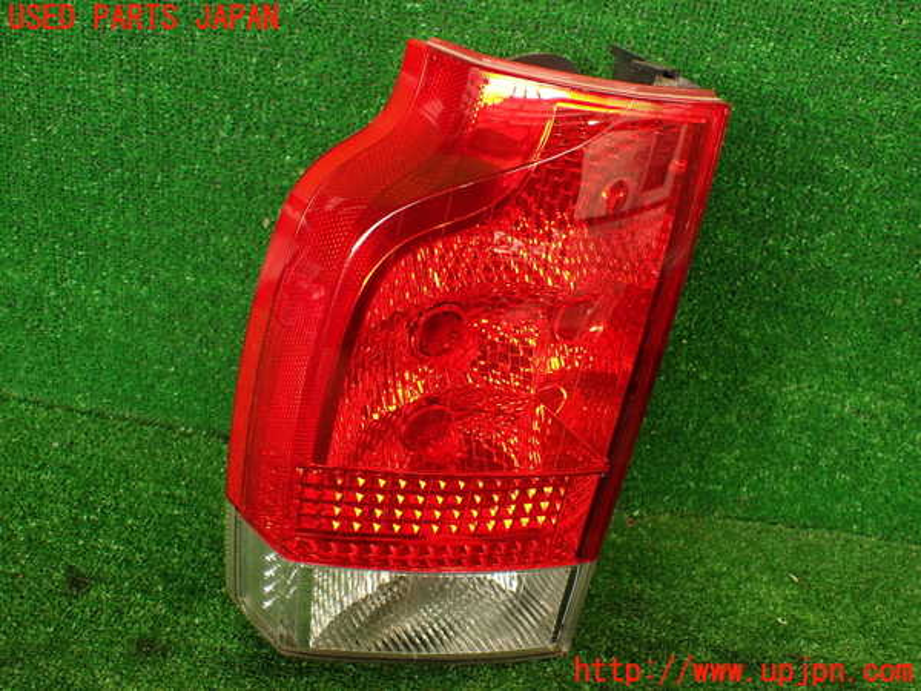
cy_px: 346
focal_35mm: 32
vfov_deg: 44.2
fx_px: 851
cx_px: 460
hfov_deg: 56.8
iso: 200
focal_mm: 5.79
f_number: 2.4
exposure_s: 1/50
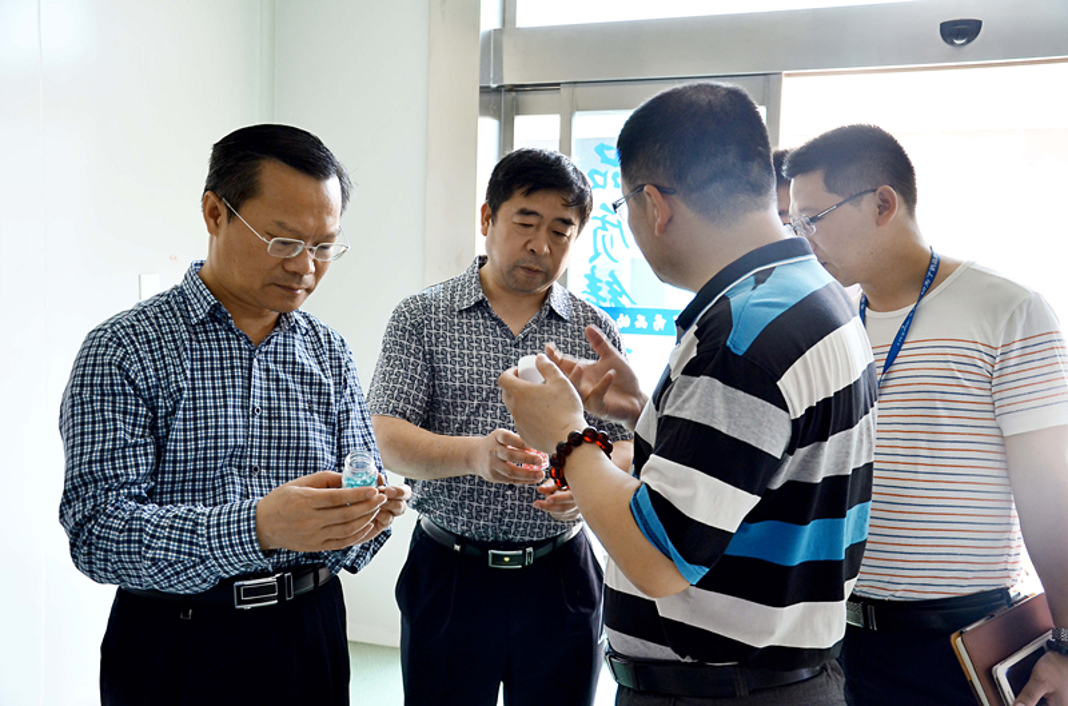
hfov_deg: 53.2
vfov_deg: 36.7
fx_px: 1065
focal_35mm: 36
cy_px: 353
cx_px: 534
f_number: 4.5
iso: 400
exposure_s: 1/80
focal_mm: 24
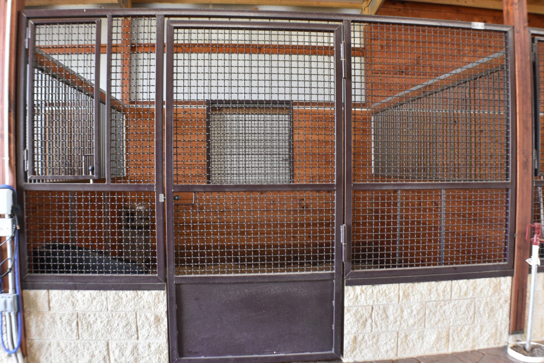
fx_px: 567
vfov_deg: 35.5
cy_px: 182
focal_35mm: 38
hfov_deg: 51.3
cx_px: 272
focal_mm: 25
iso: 2000
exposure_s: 1/40
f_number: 7.1
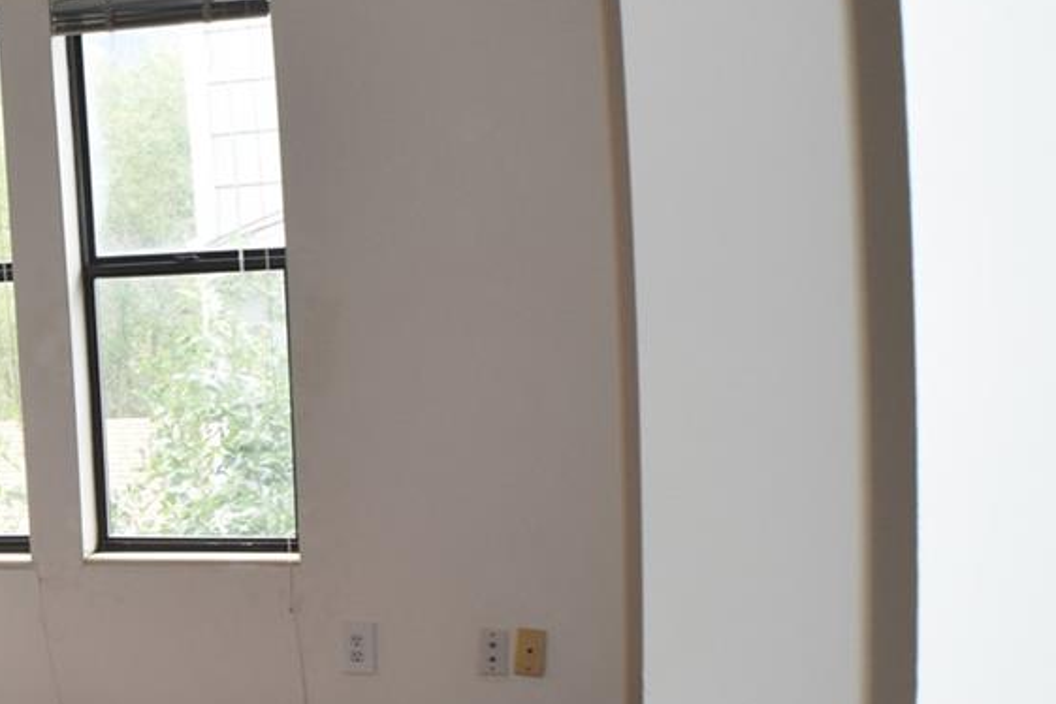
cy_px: 527
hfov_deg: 19.0
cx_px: -373
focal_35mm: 98
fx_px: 2887
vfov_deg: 13.9
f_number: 5.6
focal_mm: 23
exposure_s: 1/125
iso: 640
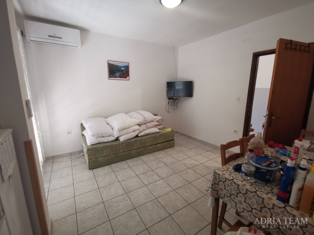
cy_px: 118
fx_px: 145
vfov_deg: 78.1
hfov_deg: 94.5
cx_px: 157
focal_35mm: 16
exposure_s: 1/33.3
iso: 640
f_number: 2.2
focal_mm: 2.35
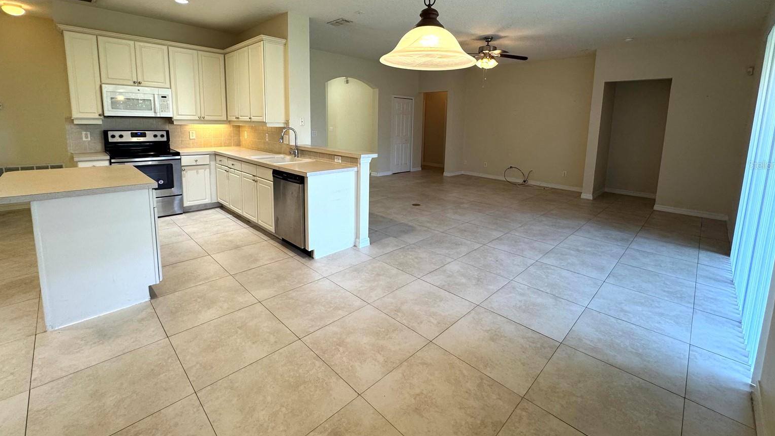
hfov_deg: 99.4
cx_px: 390
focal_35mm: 16
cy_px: 165
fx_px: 329
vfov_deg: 66.1
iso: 160
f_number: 2.2
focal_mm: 2.22
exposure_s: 1/120
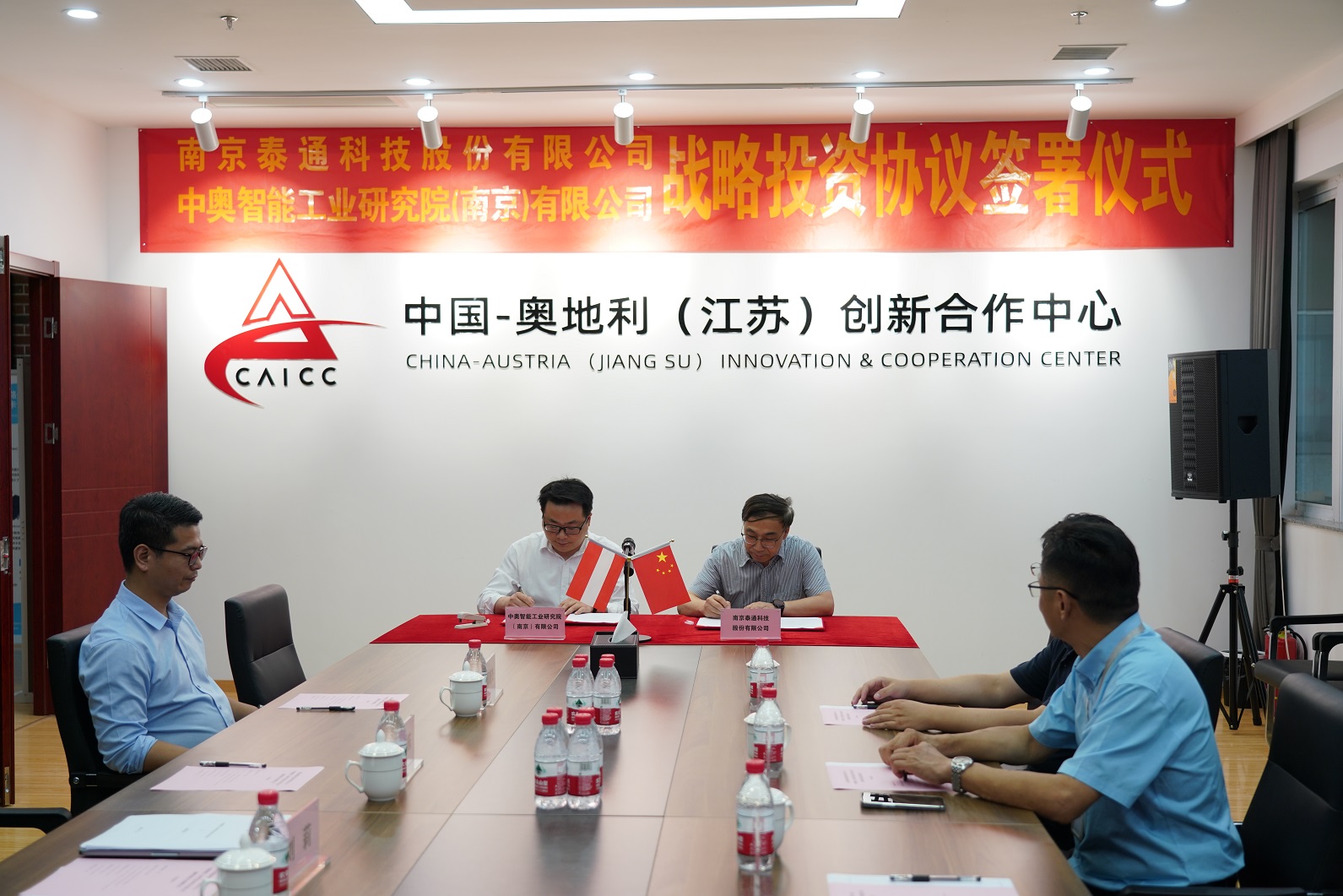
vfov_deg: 32.6
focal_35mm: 41
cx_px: 672
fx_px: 1530
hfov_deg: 47.4
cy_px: 448
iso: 250
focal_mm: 41
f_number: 4
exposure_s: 1/50
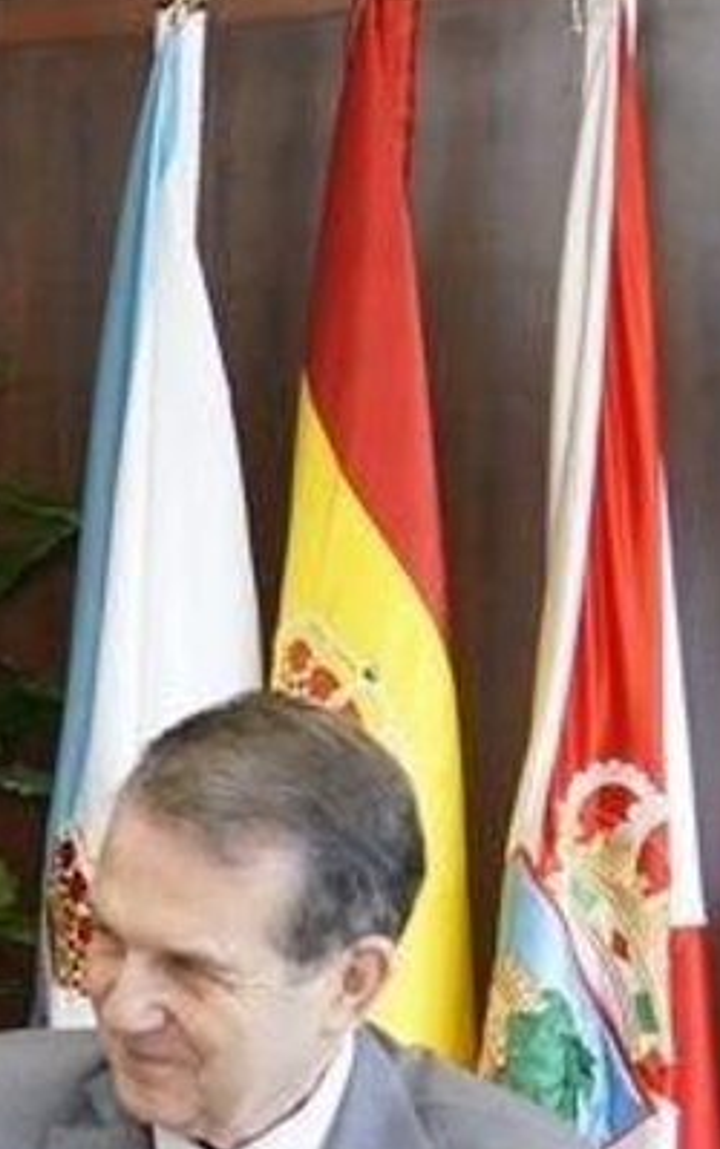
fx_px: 3071
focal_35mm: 98
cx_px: -484
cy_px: 960
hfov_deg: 12.5
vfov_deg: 20.9
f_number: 2.8
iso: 500
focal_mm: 16
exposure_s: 1/160
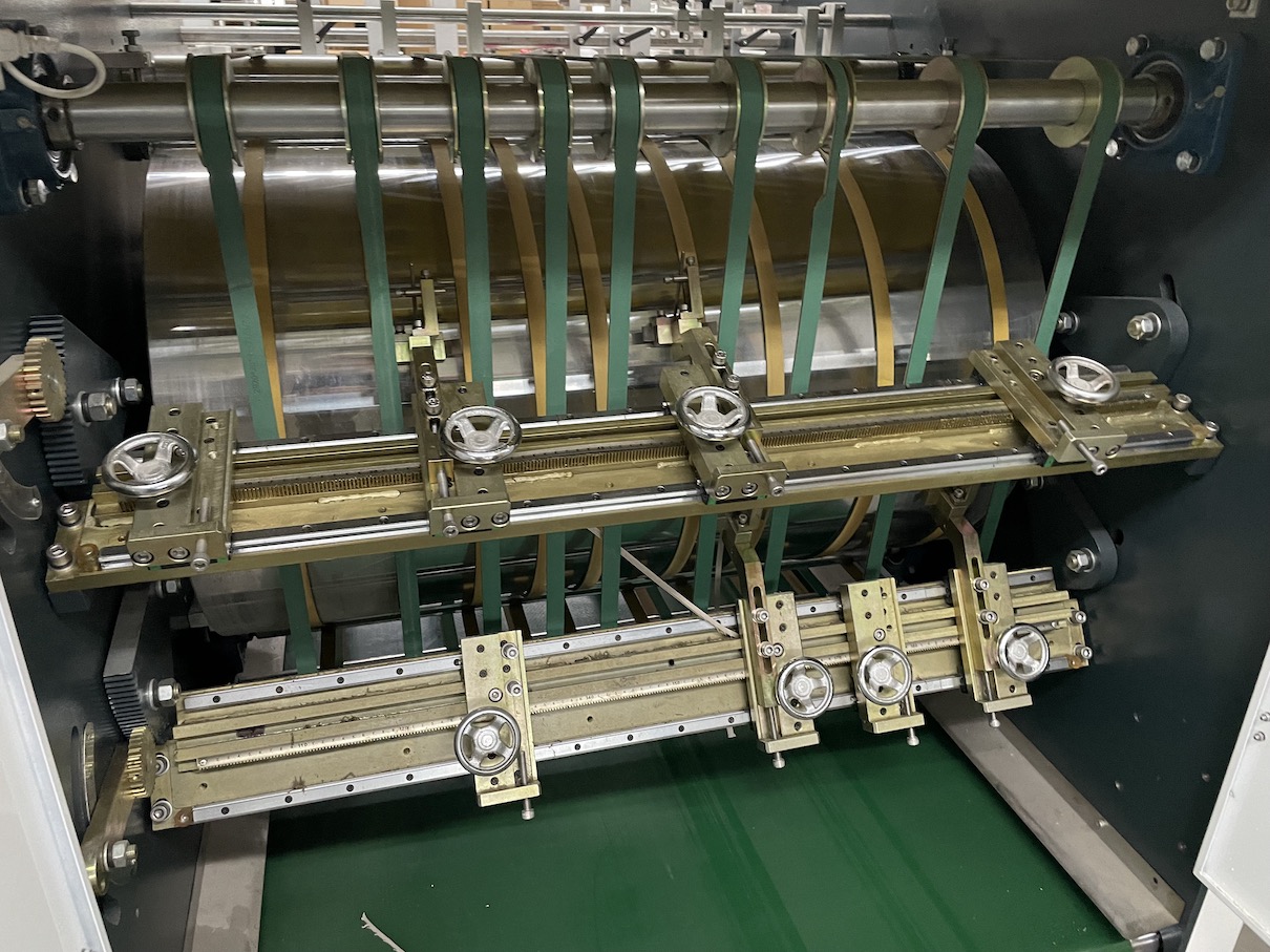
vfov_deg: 53.0
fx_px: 954
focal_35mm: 26
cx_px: 635
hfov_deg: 67.3
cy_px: 476
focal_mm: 4.2
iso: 500
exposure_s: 1/25
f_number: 1.6
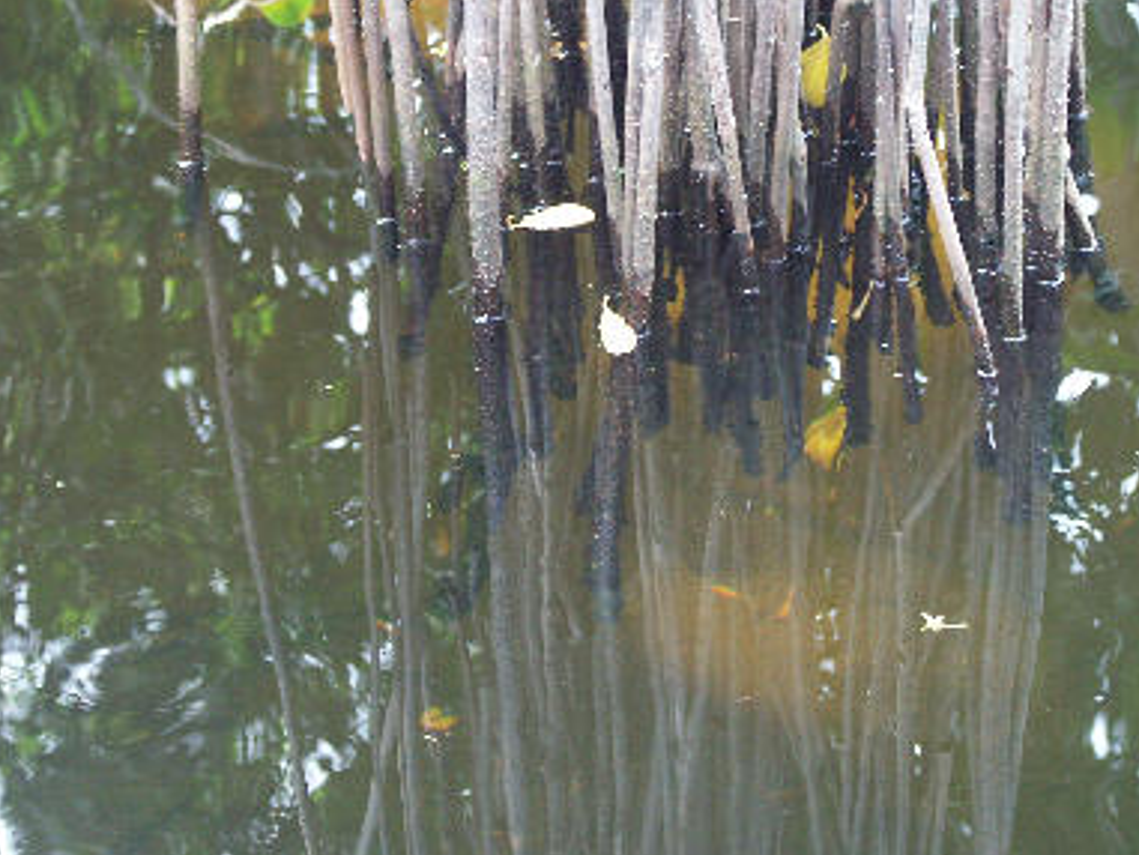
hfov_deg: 15.6
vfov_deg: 11.8
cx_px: 743
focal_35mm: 126
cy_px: 329
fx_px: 4147
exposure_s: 1/30
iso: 200
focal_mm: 22.31
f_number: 3.5
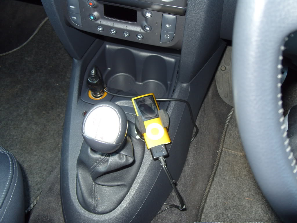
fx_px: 300
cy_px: 112
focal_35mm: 35
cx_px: 148
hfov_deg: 52.6
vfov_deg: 40.7
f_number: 2.8
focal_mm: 7.8
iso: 100
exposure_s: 1/45
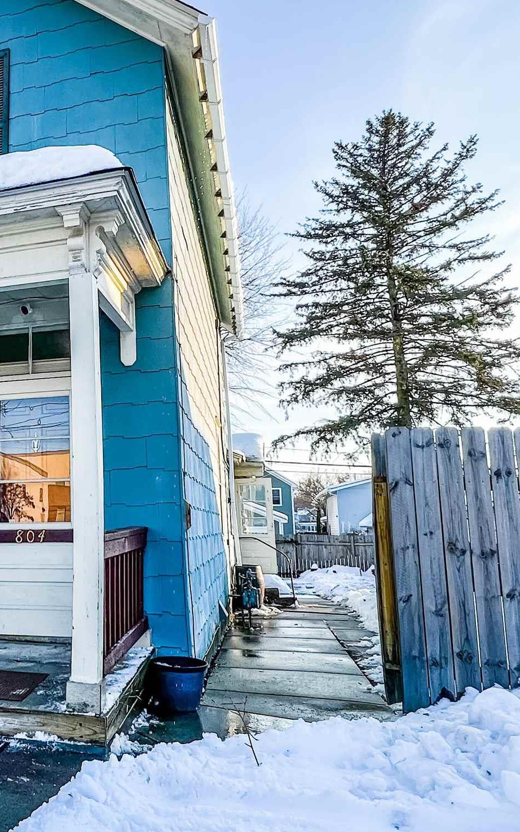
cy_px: 426
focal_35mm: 28
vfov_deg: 66.5
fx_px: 635
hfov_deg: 40.5
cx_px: 34
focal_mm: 1.57
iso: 32
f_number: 1.8
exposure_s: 1/453
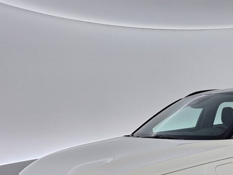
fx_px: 337
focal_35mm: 50
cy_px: 164
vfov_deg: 27.8
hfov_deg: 36.5
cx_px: 195
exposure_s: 1/40
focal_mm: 5.54
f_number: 1.8
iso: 100
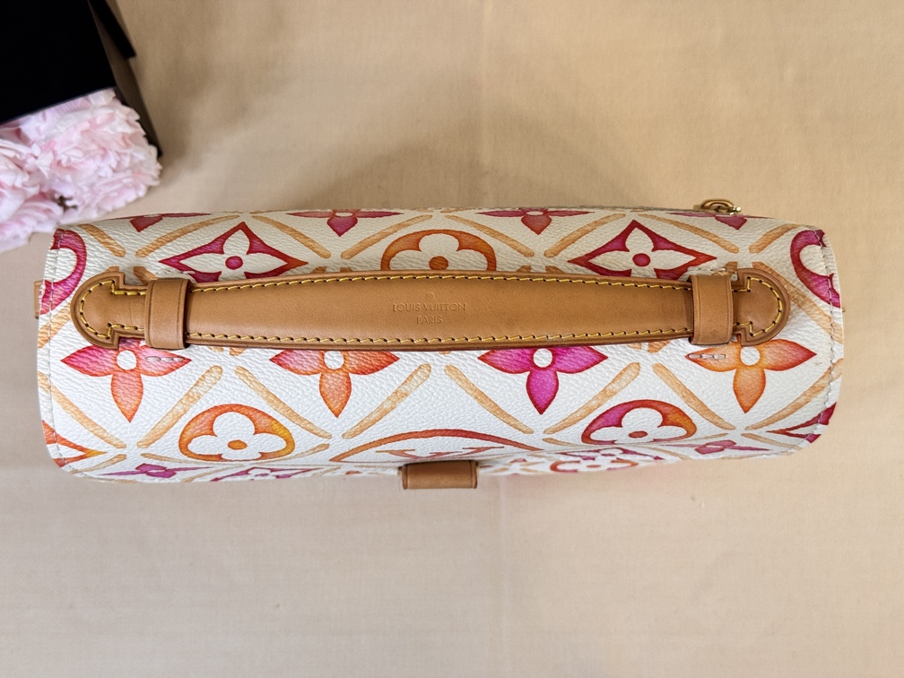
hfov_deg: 39.7
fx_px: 1254
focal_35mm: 48
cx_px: 452
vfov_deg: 30.3
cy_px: 339
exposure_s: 1/53
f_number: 1.78
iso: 100
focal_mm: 6.76
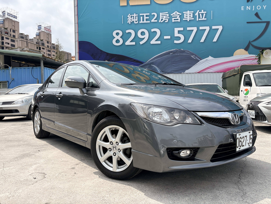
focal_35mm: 26
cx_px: 136
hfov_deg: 67.3
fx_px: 204
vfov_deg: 53.1
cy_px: 102
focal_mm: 5.96
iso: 50
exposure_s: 1/3279
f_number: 1.6
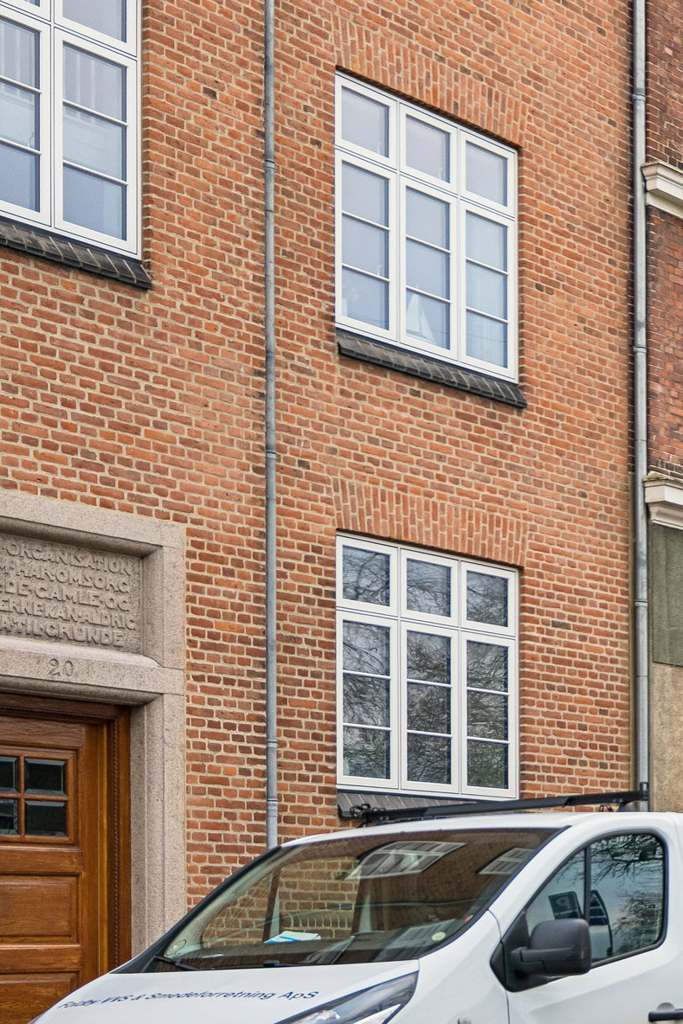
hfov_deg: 15.3
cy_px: 362
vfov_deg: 26.1
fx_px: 2199
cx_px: 1226
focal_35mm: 77
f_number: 4
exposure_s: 1/100
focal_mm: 30.5
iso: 320
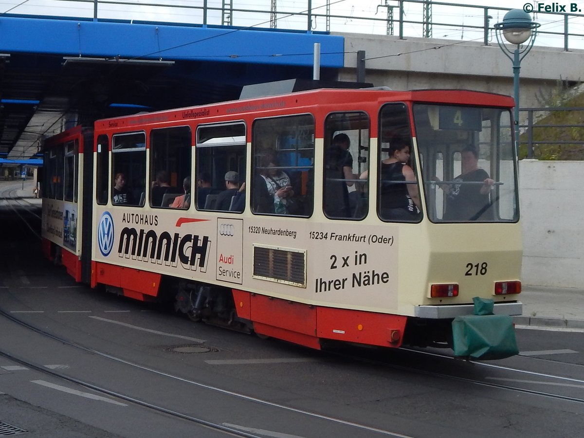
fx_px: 523
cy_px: 219
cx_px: 292
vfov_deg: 45.4
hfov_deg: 58.4
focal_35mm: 31
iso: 125
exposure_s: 1/1000
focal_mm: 5.6
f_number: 3.2
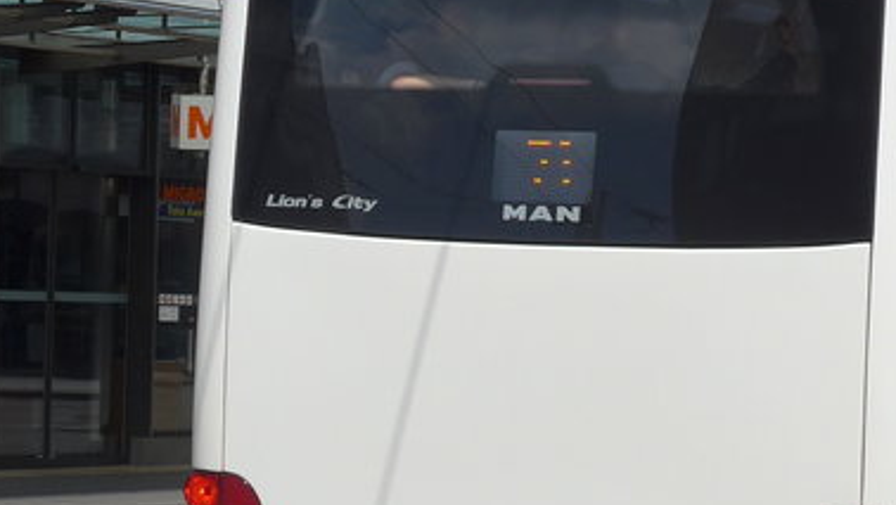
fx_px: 3779
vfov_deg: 7.6
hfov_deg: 13.5
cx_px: 422
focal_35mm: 159
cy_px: 277
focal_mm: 9.5
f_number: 3.5
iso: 80
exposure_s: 1/1600
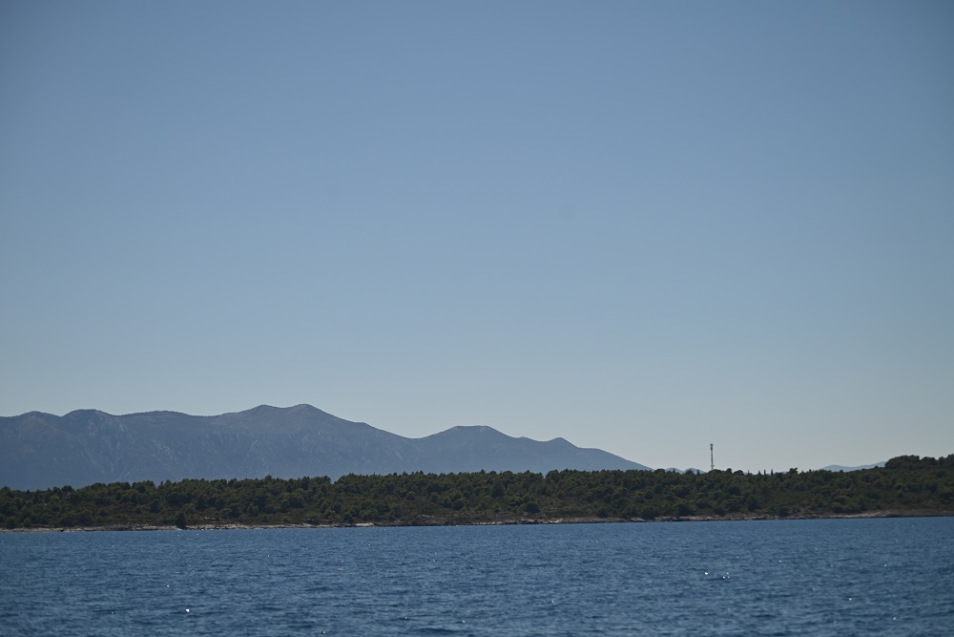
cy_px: 318
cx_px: 477
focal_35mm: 100
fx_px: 2650
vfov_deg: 13.7
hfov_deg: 20.4
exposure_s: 1/2500
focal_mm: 100
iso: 100
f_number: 4.5
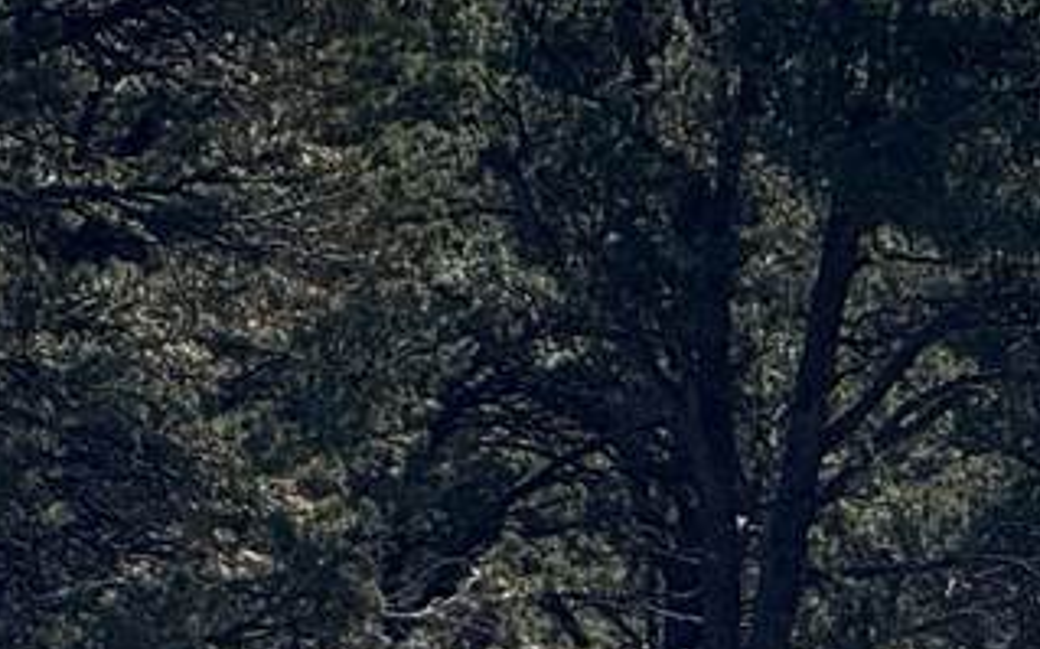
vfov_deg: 2.6
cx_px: 1835
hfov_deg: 4.1
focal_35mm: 511
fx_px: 14476
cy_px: -297
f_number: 2.8
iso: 50
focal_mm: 15.66
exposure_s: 1/2525
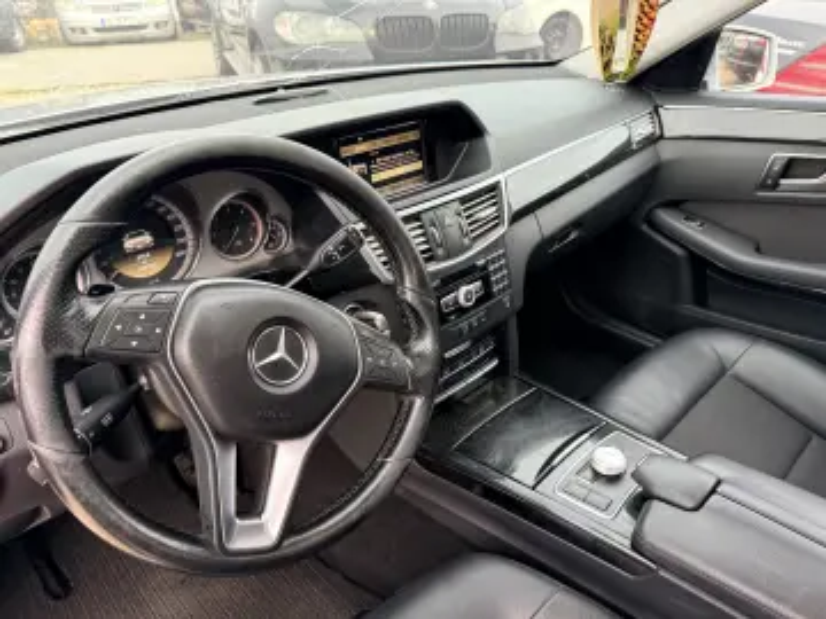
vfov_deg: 56.8
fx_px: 573
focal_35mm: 24
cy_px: 310
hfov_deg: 71.6
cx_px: 413
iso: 160
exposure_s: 1/121
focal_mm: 6.76
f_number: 1.78
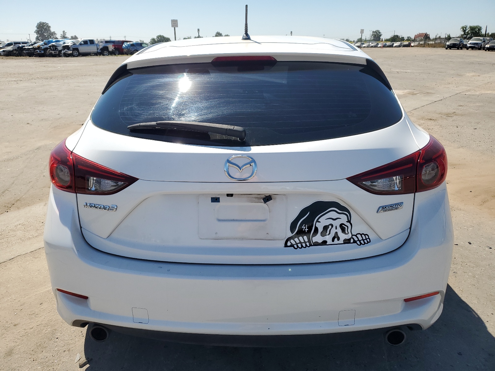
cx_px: 248
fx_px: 372
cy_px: 186
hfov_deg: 67.3
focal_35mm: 26
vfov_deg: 53.1
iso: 50
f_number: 1.5
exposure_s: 1/3333
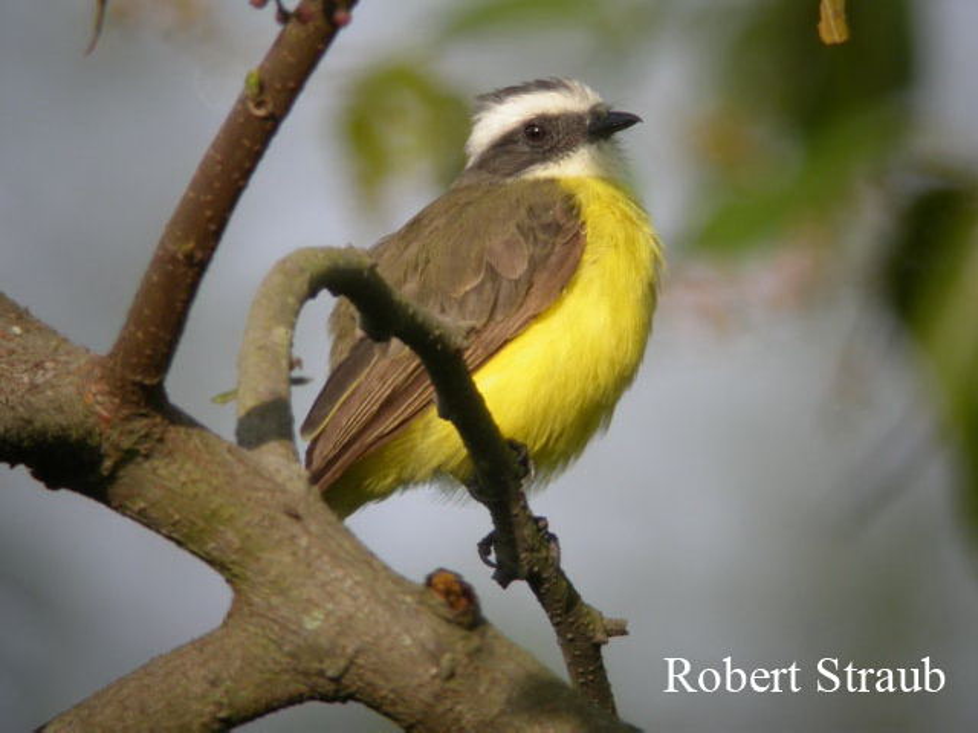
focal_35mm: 110
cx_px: 489
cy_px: 366
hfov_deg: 17.9
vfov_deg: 13.5
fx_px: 3108
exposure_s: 1/146
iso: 100
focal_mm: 22.8
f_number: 6
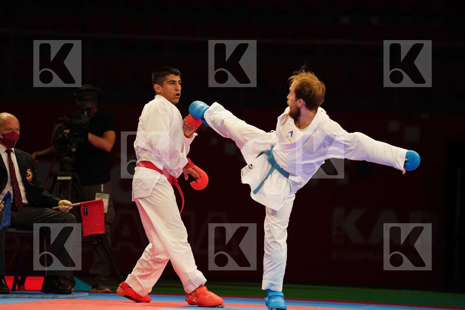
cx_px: 232
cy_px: 155
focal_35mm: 200
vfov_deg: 6.9
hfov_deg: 10.3
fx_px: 2583
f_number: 2.8
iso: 4000
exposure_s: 1/1000
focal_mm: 200
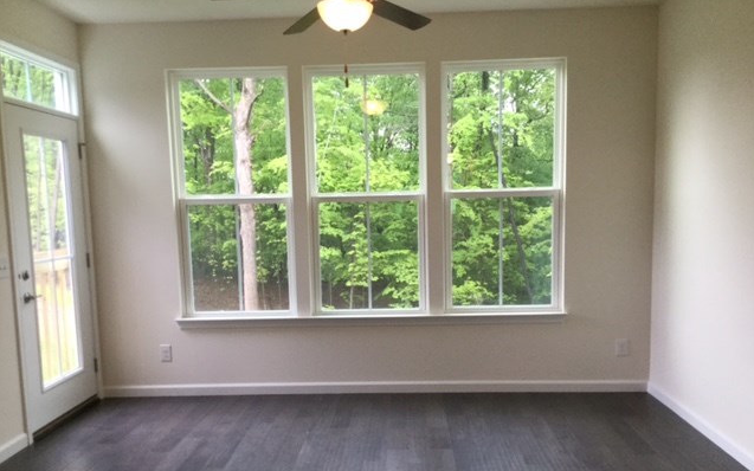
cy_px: 282
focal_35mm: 33
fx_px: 678
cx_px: 378
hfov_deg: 58.1
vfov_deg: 38.2
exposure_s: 1/30
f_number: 2.4
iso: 40
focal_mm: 3.3
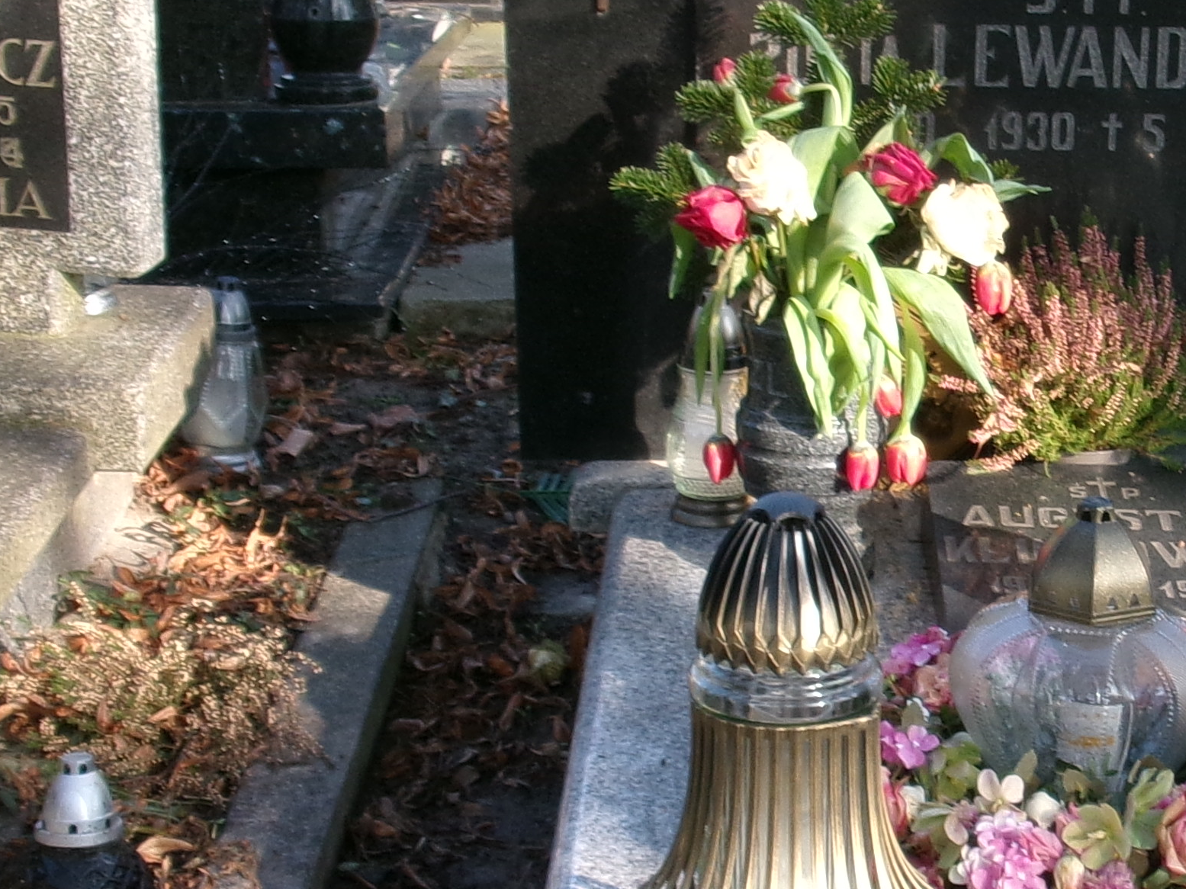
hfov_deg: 23.0
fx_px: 2843
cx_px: 1033
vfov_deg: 17.8
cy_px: 499
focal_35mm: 83
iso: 100
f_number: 3.9
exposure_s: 1/125
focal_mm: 5.1
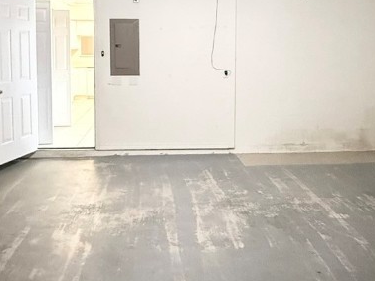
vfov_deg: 37.1
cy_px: 82
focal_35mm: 38
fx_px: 412
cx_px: 189
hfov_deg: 49.0
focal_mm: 2.22
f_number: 2.2
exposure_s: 1/60
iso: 1250
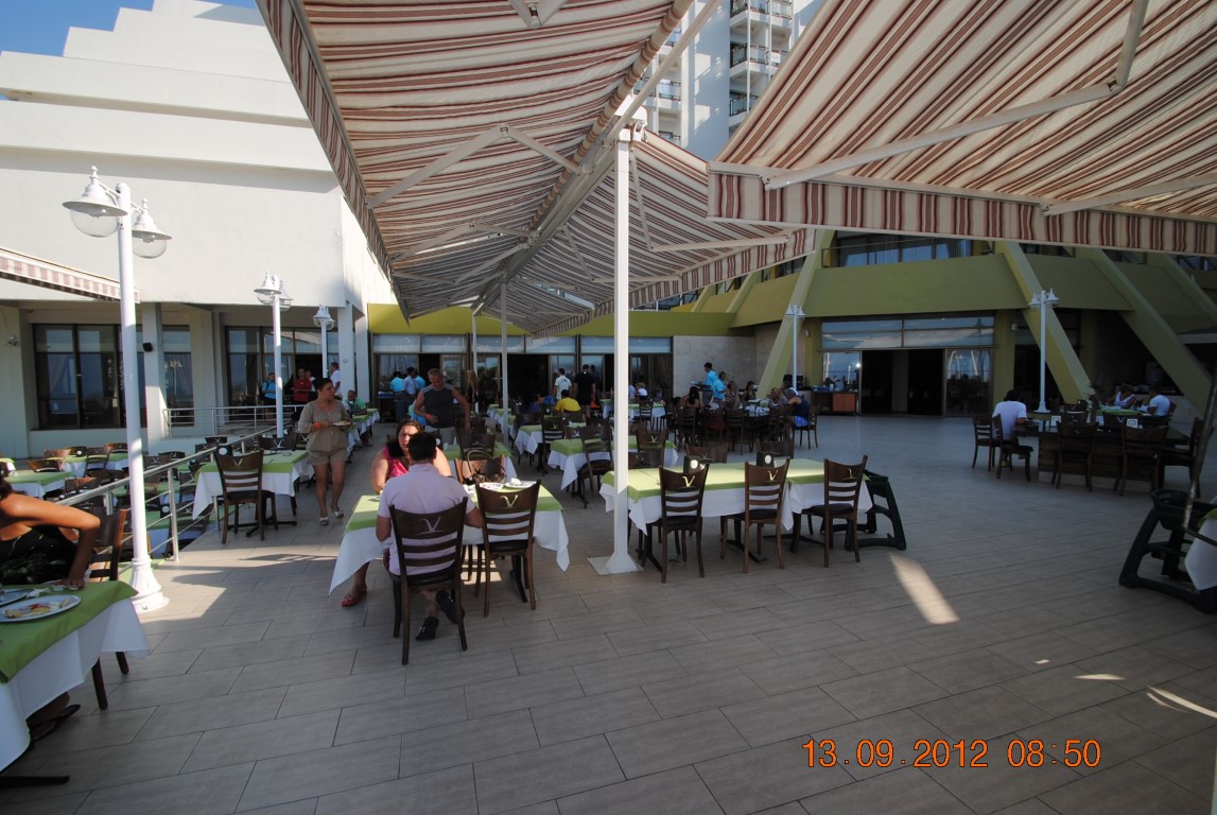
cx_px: 608
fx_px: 508
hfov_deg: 100.3
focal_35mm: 15
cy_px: 408
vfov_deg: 77.5
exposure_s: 1/200
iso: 100
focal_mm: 10
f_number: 7.1
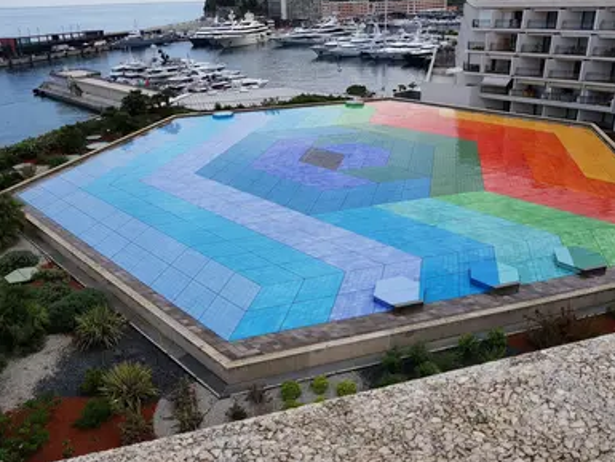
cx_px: 318
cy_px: 227
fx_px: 480
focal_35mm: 27
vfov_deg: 51.4
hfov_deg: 65.3
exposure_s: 1/1312
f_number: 1.7
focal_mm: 4.2
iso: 40
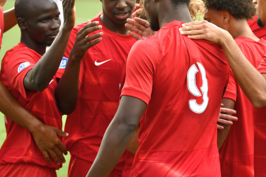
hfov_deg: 10.3
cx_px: 174
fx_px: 1478
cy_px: 67
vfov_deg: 6.9
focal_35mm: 200
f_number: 2.8
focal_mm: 75
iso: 180
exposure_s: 1/1000
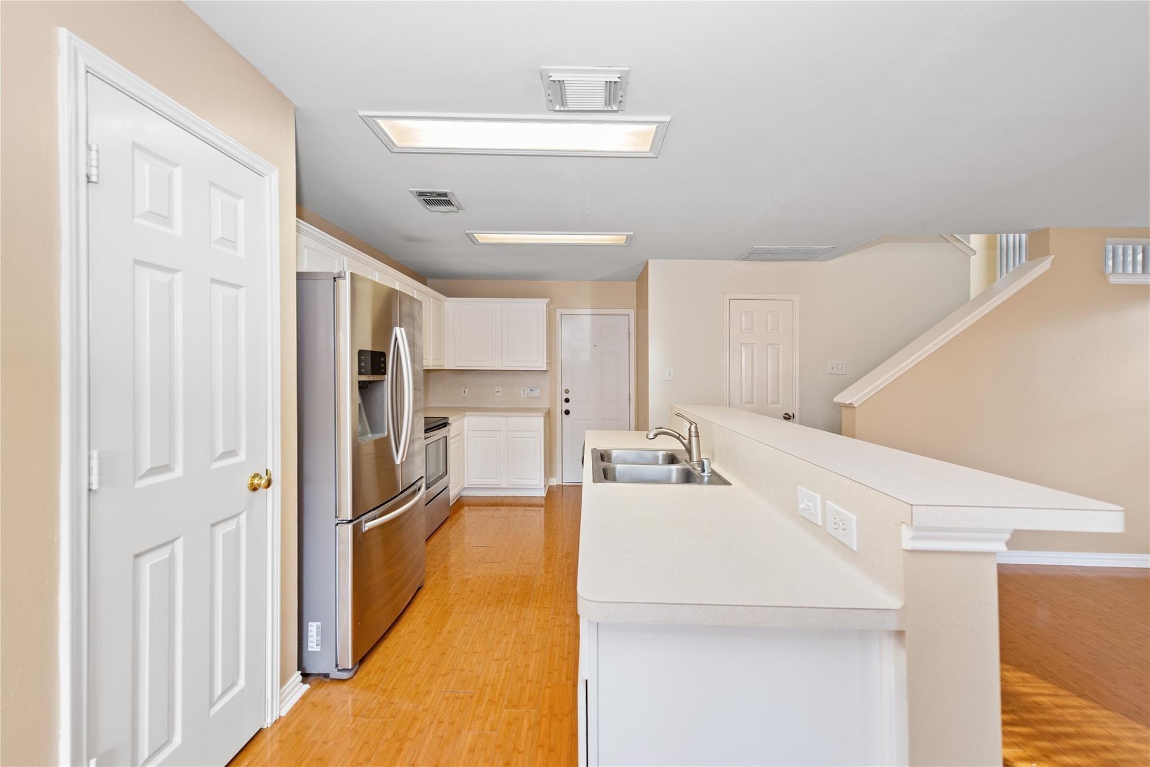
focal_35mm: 14
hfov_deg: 104.2
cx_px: 575
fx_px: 447
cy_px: 384
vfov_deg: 81.2
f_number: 5.6
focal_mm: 14
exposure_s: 1/60
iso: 400
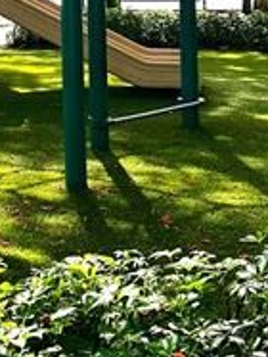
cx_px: -149
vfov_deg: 18.8
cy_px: -65
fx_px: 1020
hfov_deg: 13.9
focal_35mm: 99
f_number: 1.78
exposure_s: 1/429
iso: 80
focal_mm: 6.86
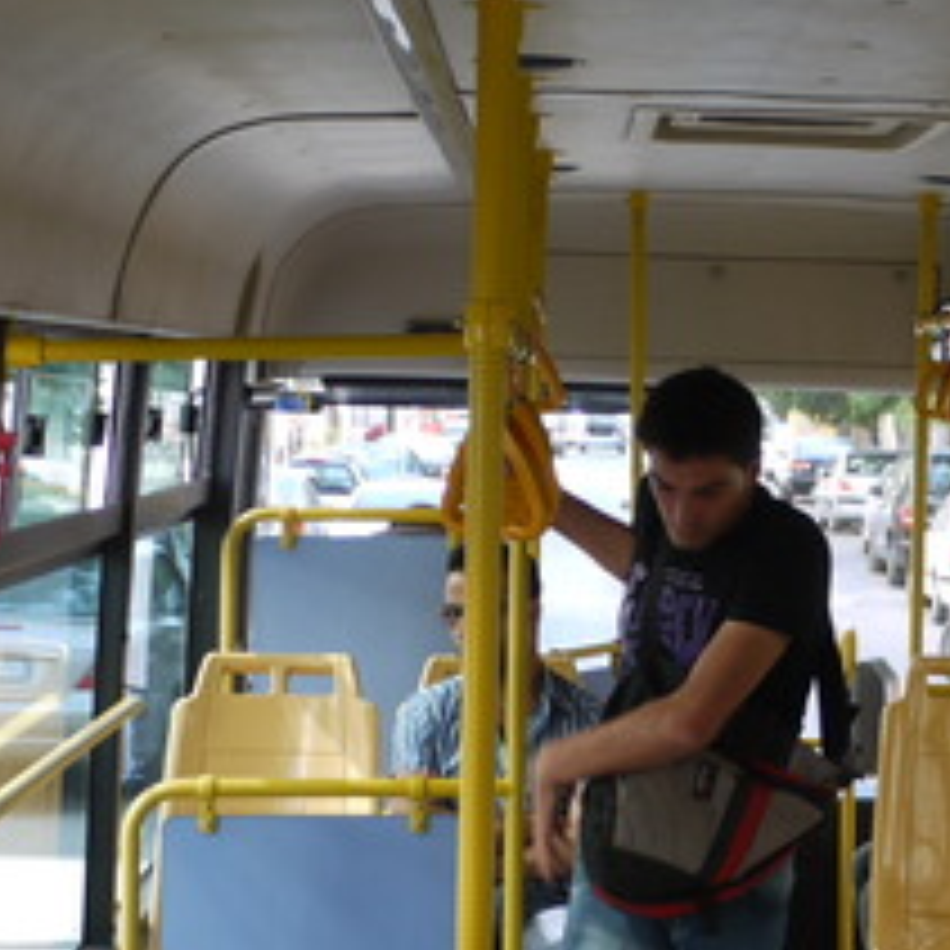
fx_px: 3260
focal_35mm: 105
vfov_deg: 16.5
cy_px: 288
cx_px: 846
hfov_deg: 16.4
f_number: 4
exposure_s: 1/60
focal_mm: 17
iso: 100
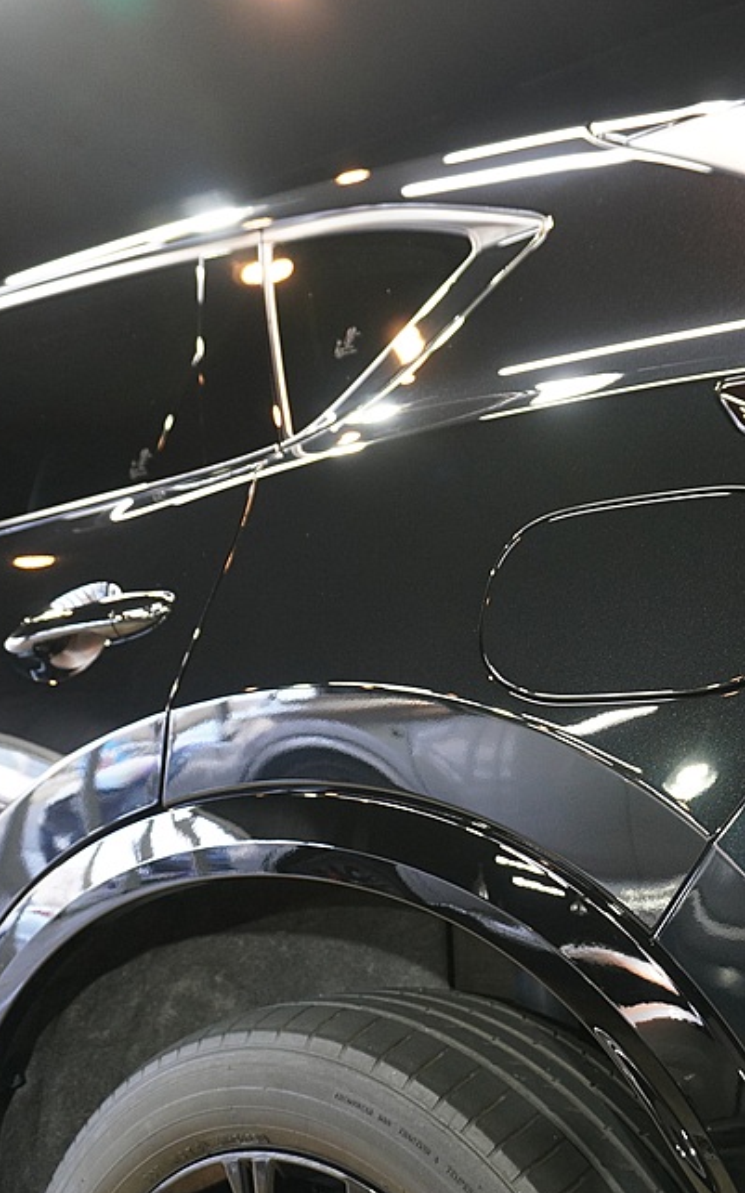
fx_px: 1268
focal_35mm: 39
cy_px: 618
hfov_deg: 32.1
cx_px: 567
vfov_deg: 50.4
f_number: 3.5
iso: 1000
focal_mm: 16
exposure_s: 1/30
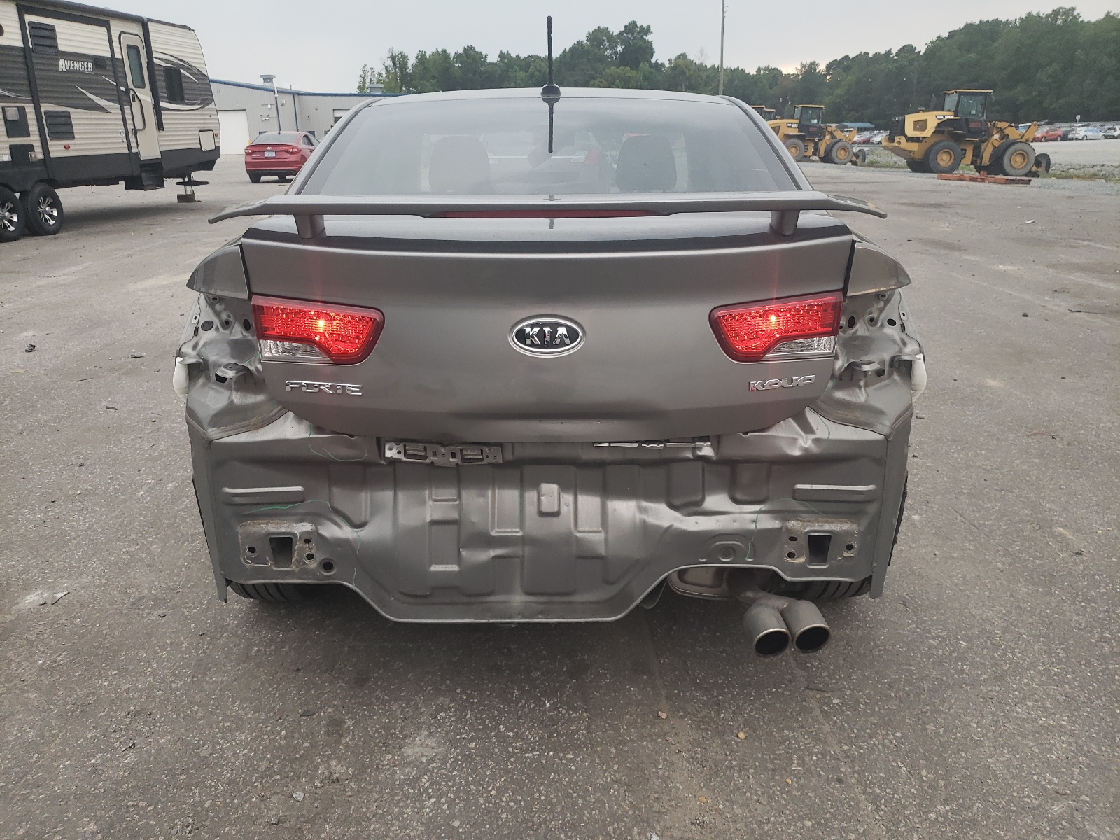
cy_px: 420
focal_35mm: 26
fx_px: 841
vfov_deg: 53.1
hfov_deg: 67.3
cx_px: 560
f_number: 1.5
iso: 74
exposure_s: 1/120
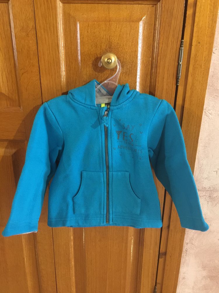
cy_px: 146
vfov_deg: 61.7
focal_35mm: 29
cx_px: 110
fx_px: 245
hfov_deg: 48.2
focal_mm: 4.15
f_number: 2.2
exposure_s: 1/8
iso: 125
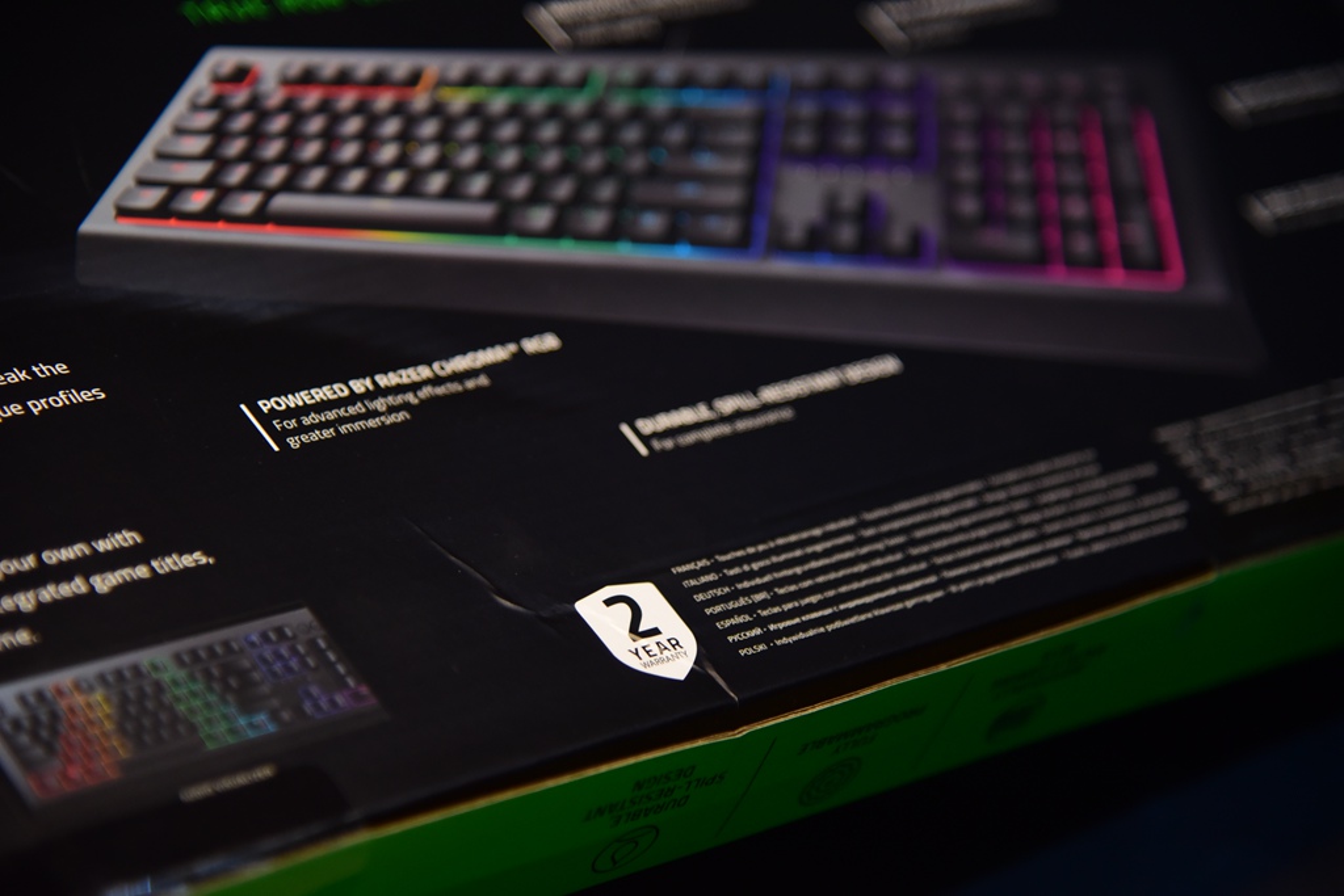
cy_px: 448
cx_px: 672
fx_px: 4480
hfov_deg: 17.1
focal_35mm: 120
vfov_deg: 11.4
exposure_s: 1/40
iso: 1600
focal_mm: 120
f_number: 4
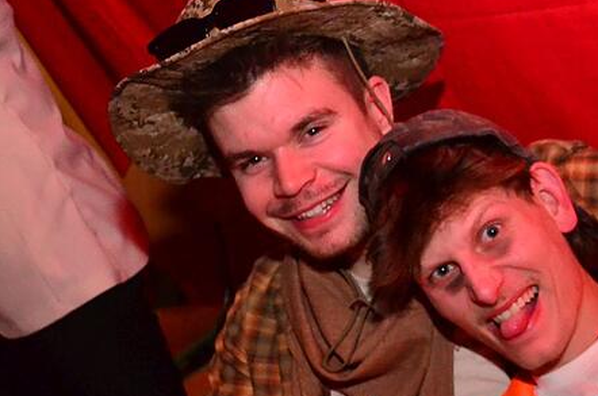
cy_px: 424
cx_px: 641
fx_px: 1396
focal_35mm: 84
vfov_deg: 15.8
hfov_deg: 22.9
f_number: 5.6
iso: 3200
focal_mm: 23
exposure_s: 1/100
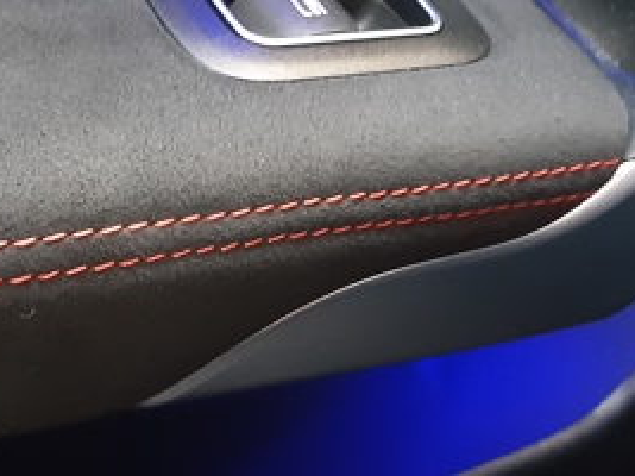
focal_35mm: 78
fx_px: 1430
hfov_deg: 25.0
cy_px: 105
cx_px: 307
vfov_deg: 18.7
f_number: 1.7
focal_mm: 3.92
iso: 500
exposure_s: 1/10
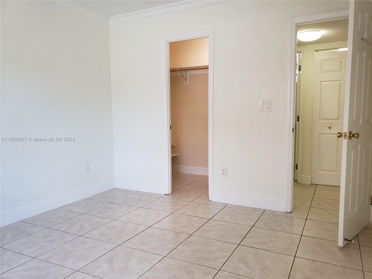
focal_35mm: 26
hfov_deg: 67.3
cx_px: 186
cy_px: 140
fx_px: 279
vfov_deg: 53.1
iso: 160
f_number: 2.4
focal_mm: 4.3
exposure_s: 1/60
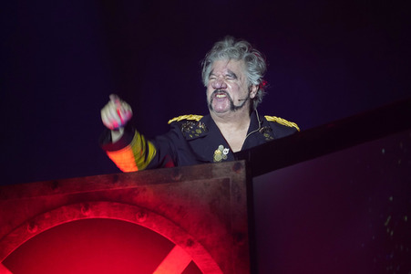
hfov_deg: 3.4
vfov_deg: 2.3
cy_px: 137
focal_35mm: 600
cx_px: 206
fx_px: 6845
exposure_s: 1/60
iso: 3200
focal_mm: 600
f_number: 6.3
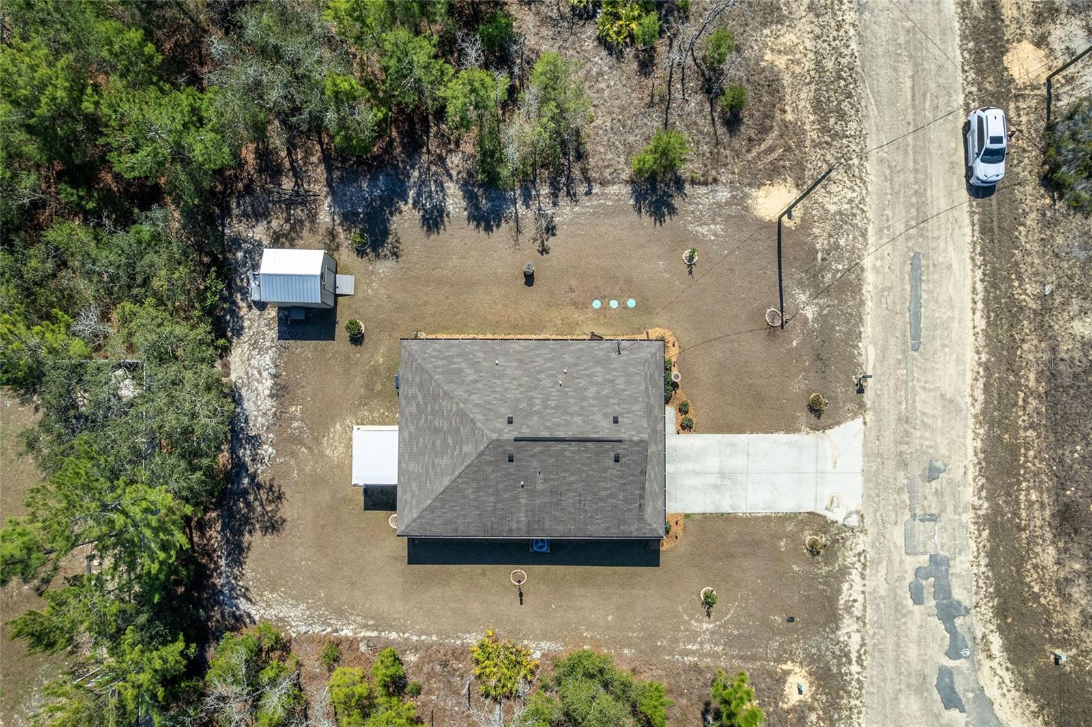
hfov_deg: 78.6
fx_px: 667
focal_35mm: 22
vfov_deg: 57.2
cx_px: 546
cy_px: 364
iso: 130
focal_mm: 8.38
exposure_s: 1/1600
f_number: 2.8
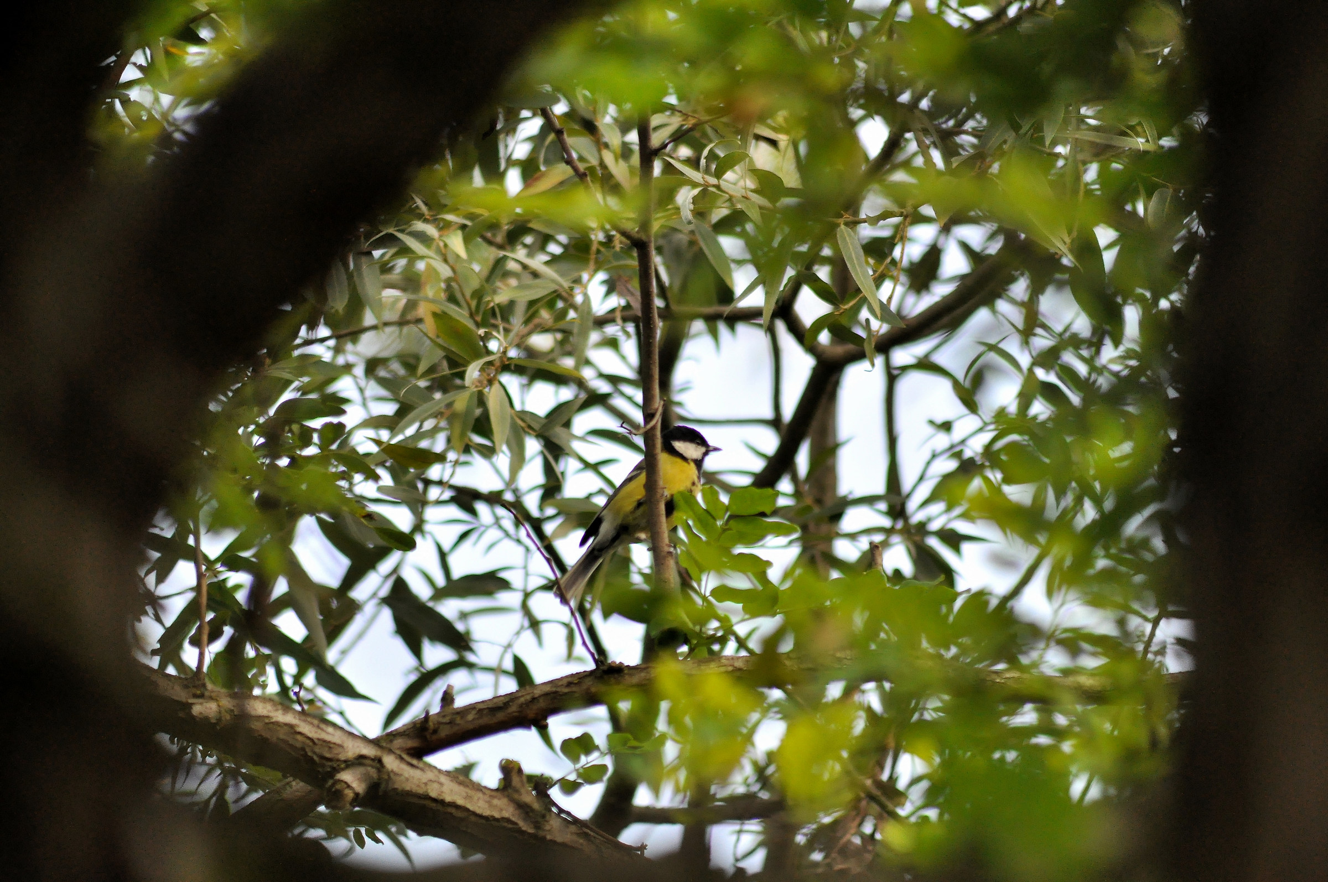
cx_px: 664
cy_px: 441
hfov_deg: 4.6
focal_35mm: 450
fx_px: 16580
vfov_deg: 3.0
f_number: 5.6
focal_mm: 300
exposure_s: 1/640
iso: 800
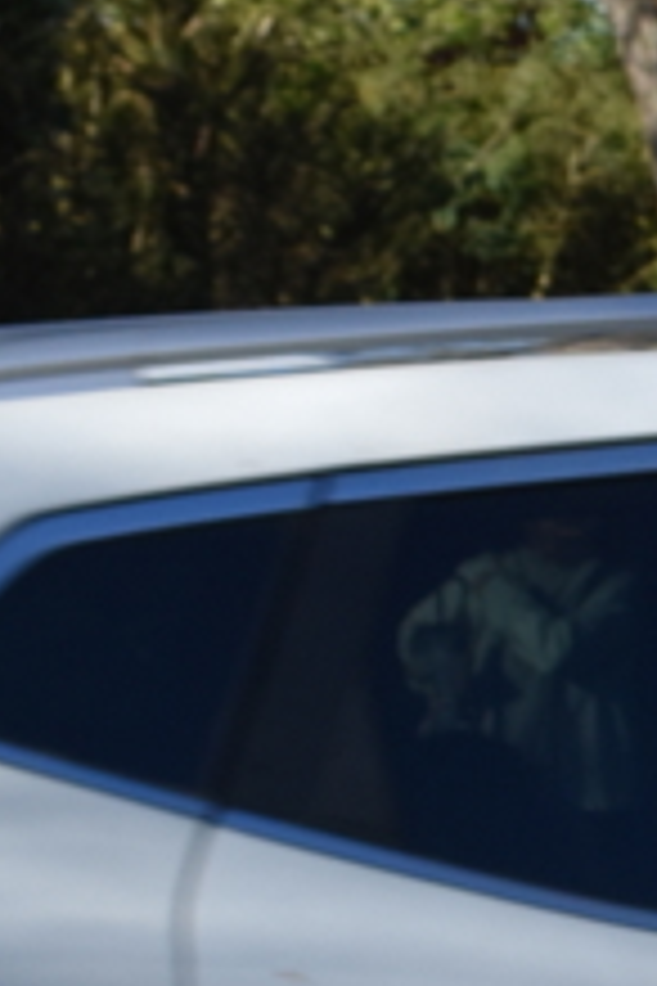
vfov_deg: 8.4
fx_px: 6658
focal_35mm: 243
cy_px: 1123
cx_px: 2444
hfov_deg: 5.1
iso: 200
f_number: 9
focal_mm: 25
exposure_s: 1/320
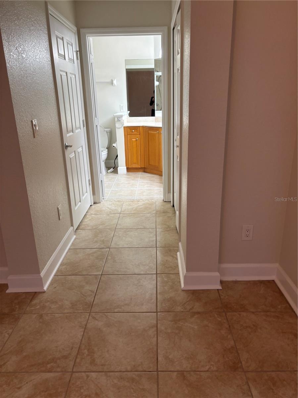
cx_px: 149
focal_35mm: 26
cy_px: 199
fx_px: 298
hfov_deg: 53.1
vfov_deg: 67.3
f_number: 1.6
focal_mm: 5.96
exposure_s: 1/60
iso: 80
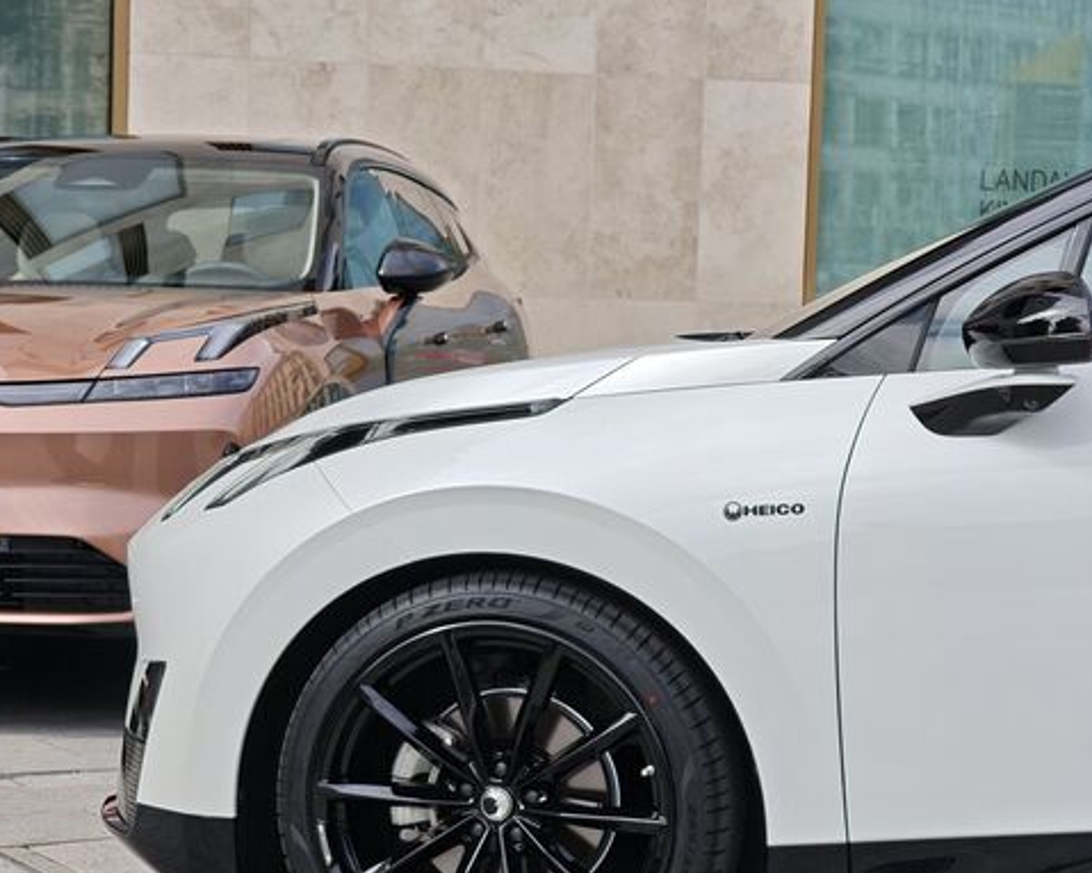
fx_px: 3393
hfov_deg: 18.2
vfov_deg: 14.7
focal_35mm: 105
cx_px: 378
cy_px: 499
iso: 50
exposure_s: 1/2425
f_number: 1.8
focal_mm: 11.5
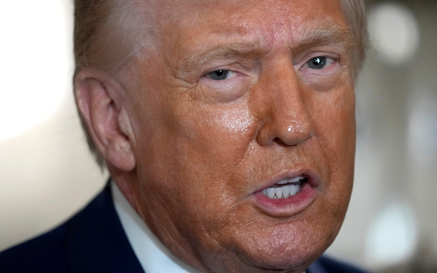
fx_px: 3655
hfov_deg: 6.8
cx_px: 219
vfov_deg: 4.3
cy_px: 136
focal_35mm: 307
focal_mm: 200
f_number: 2.8
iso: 4000
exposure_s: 1/250
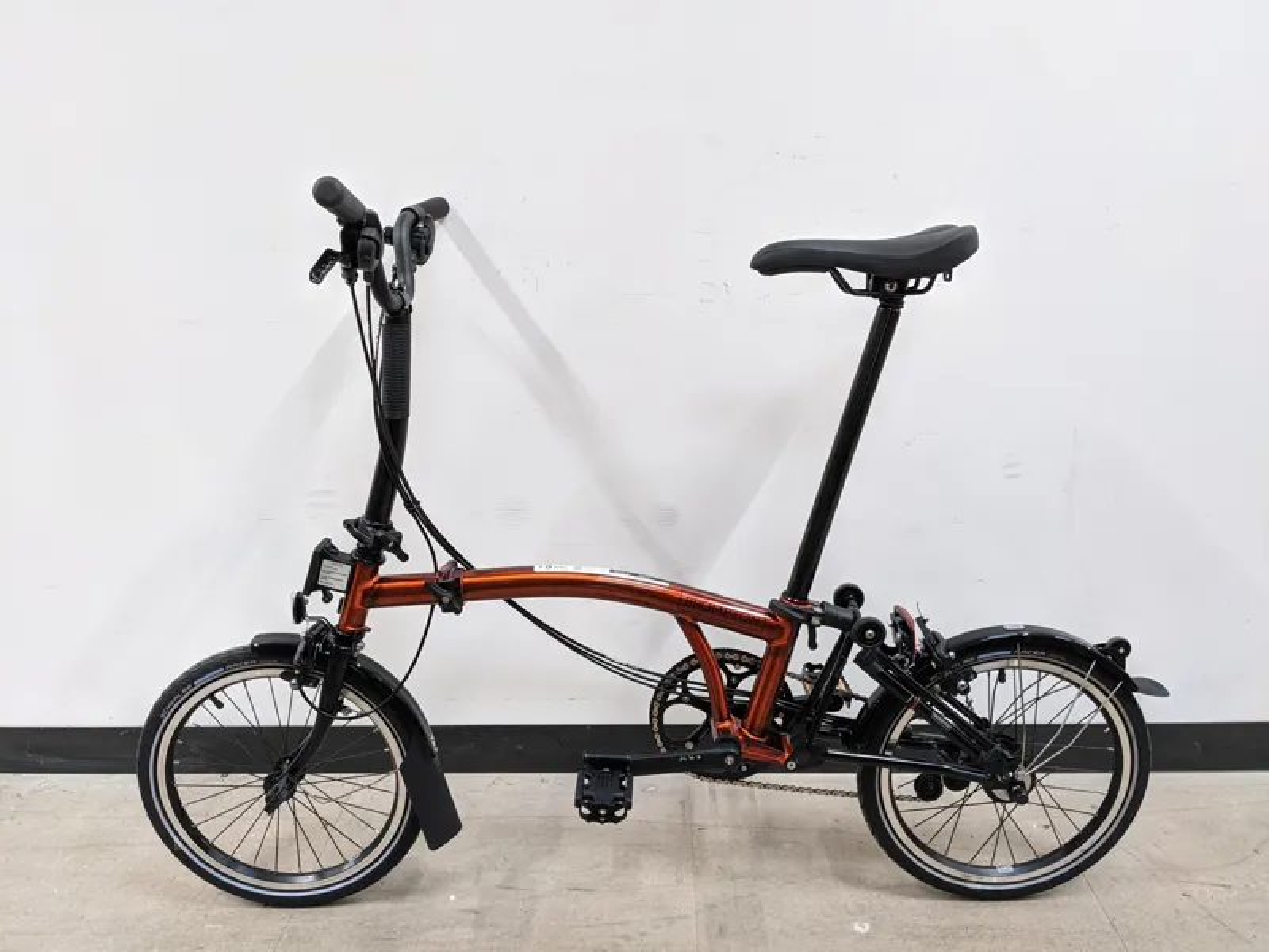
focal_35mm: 27
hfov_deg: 65.3
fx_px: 990
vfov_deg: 51.4
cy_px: 476
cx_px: 634
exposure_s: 1/25
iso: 261
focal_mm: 4.38
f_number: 1.73
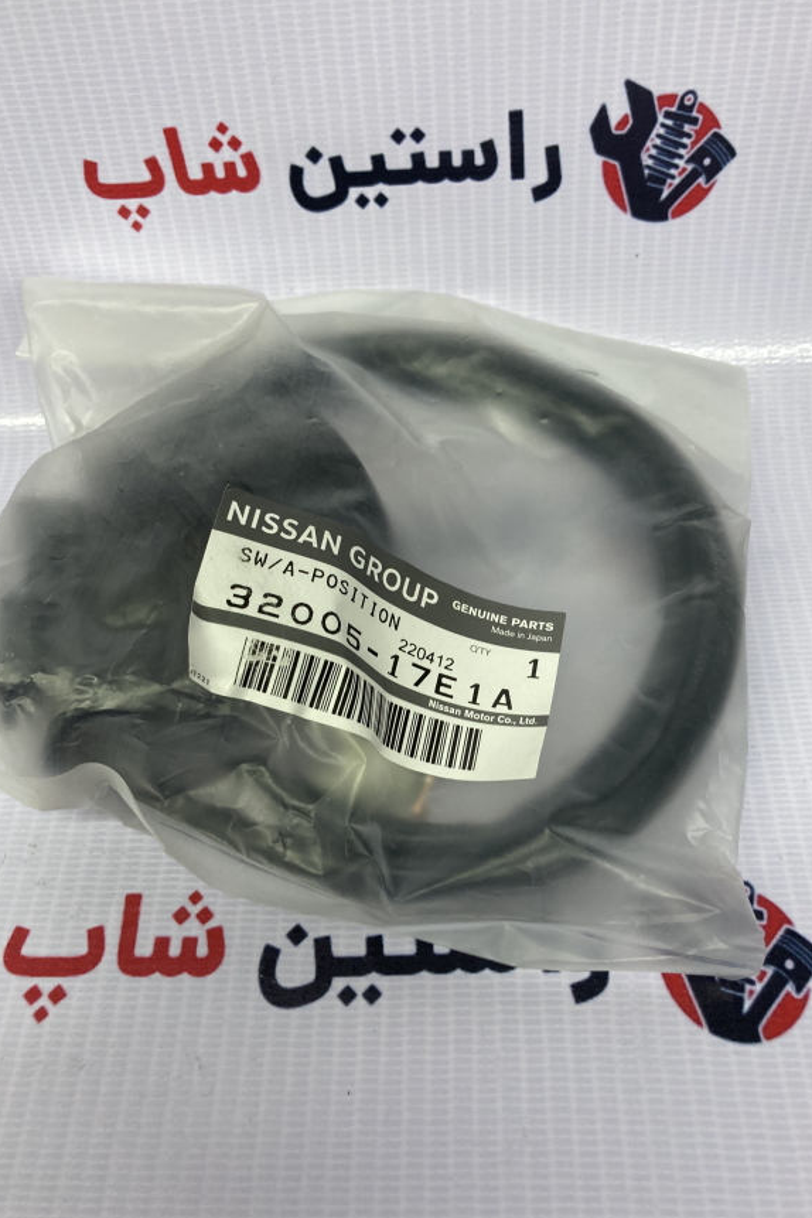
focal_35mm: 30
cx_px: 429
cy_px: 622
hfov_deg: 43.6
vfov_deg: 61.9
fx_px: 1015
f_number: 1.8
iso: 64
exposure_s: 1/100
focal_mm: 3.99
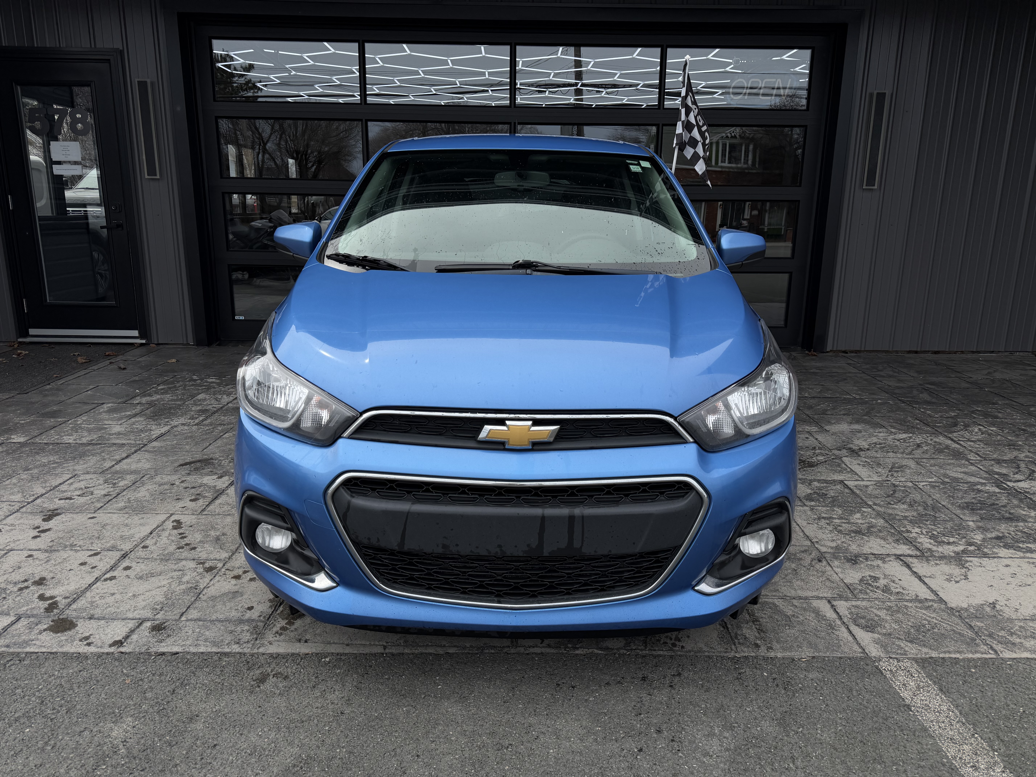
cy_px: 388
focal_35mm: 24
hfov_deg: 71.6
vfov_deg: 56.8
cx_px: 518
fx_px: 718
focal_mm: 6.76
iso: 80
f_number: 1.78
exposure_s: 1/4405
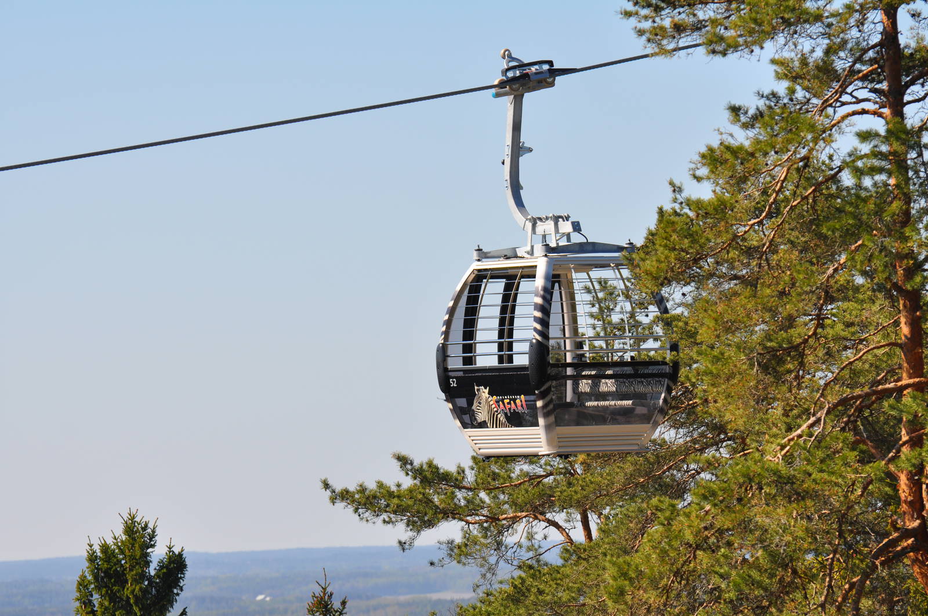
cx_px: 464
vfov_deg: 5.4
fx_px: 6566
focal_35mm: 255
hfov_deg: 8.1
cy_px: 308
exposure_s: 1/640
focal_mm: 170
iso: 200
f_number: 6.3
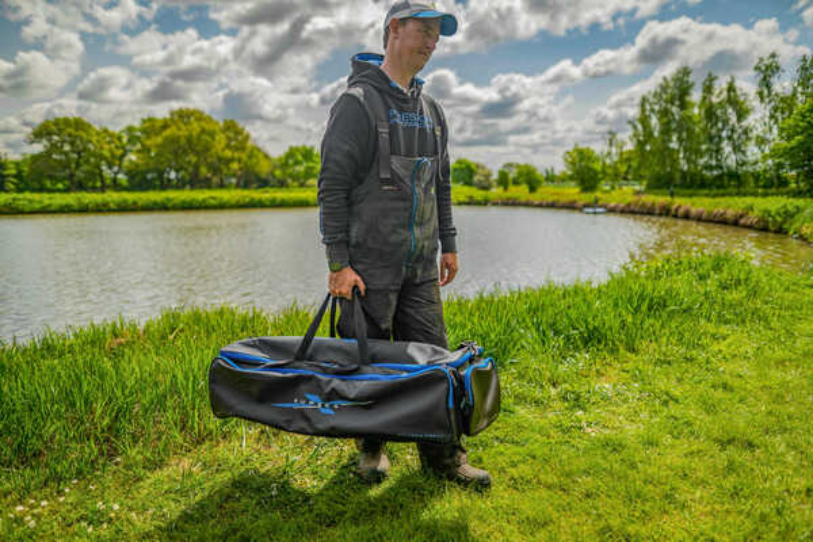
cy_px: 271
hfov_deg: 73.7
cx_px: 406
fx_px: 542
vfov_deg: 53.1
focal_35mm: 24
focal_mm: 24
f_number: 1.4
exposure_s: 1/500
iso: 100
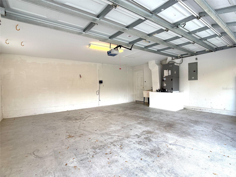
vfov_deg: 56.8
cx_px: 118
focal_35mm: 24
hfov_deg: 71.6
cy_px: 88
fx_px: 164
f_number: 1.78
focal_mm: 6.76
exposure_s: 1/120
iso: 125
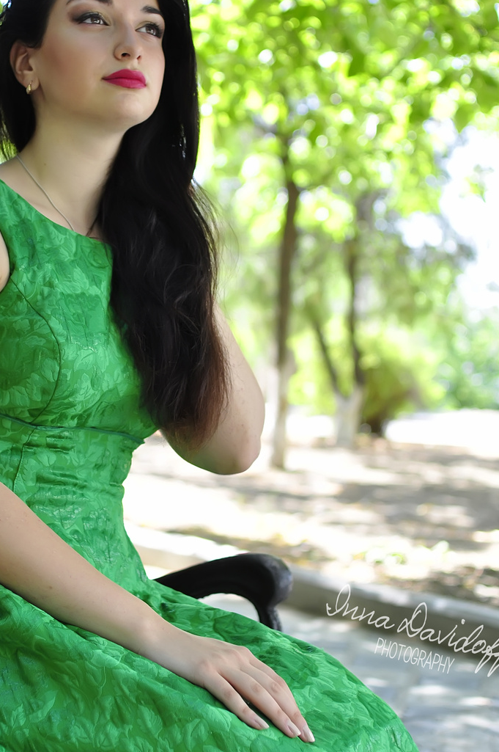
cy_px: 334
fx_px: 1494
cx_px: 171
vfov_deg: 28.2
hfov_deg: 18.9
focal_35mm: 72
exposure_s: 1/320
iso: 250
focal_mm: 35
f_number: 3.2
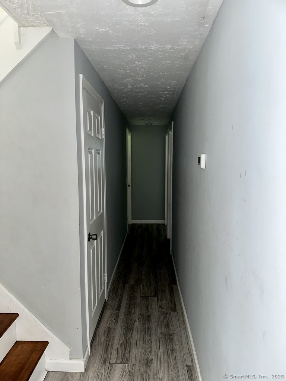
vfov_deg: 71.6
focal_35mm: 24
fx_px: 264
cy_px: 190
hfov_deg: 56.8
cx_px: 143
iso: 80
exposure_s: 1/16
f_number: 1.78
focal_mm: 6.86
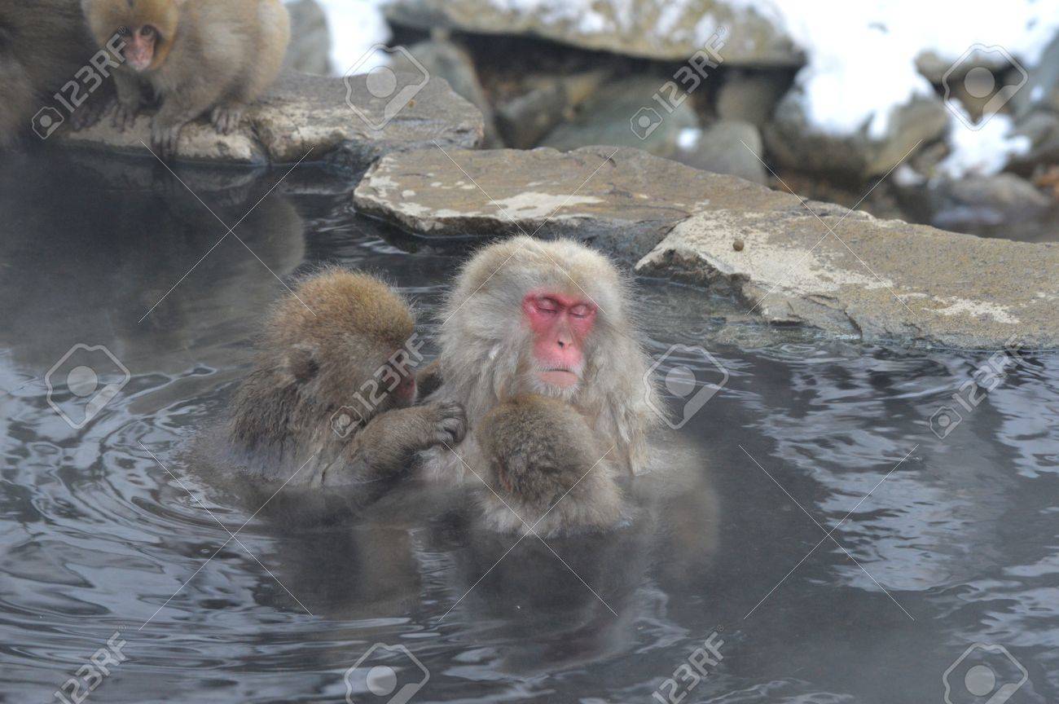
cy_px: 352
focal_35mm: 180
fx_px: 5290
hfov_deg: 11.4
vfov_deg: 7.6
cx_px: 530
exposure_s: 1/125
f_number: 8
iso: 800
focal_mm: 120
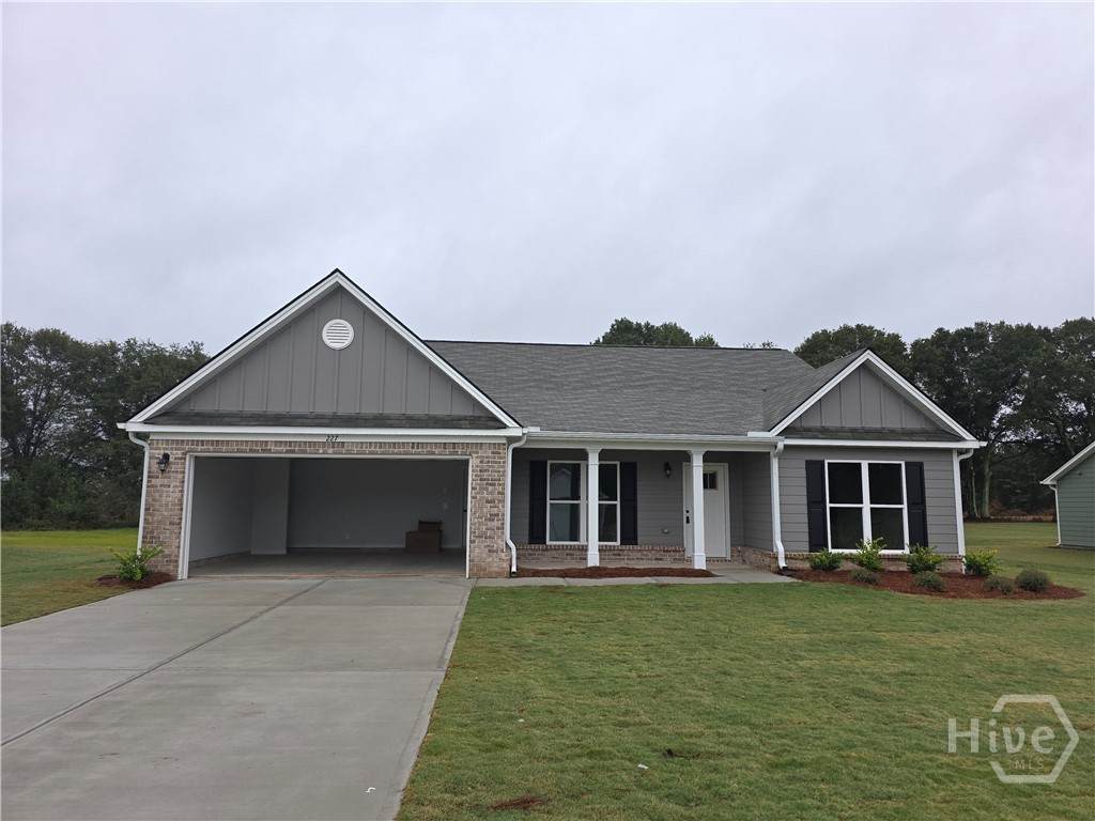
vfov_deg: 58.9
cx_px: 548
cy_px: 410
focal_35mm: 23
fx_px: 728
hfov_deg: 73.9
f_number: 1.7
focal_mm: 6.3
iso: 20
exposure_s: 1/120
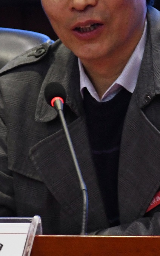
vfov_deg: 2.1
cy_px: 99
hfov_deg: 1.3
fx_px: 7127
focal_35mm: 1022
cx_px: 106
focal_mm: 170
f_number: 5.6
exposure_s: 1/60
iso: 2500
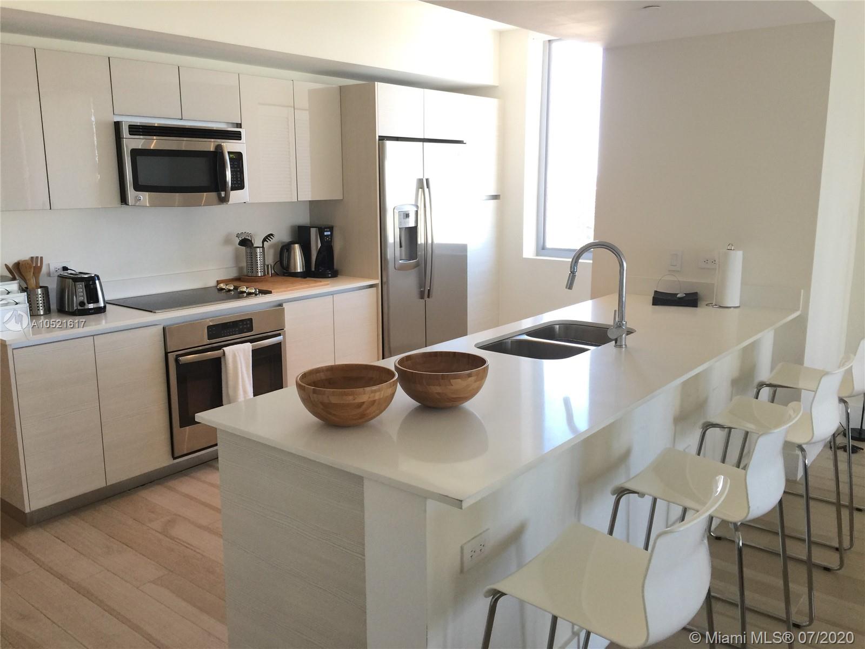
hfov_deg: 61.7
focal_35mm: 29
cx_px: 432
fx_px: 725
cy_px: 324
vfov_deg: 48.2
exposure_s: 1/30
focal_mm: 4.15
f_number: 2.2
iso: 32
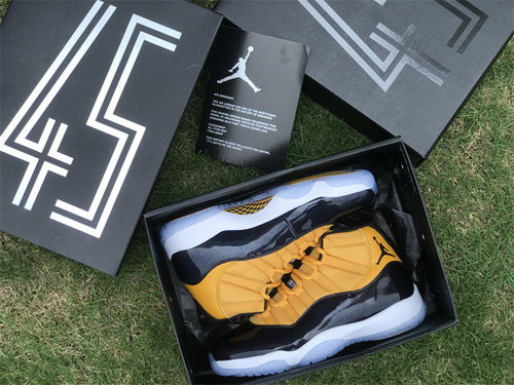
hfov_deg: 33.8
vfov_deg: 25.7
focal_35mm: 57
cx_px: 257
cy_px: 192
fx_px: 846
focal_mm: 6.6
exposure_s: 1/164
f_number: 2.8
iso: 20
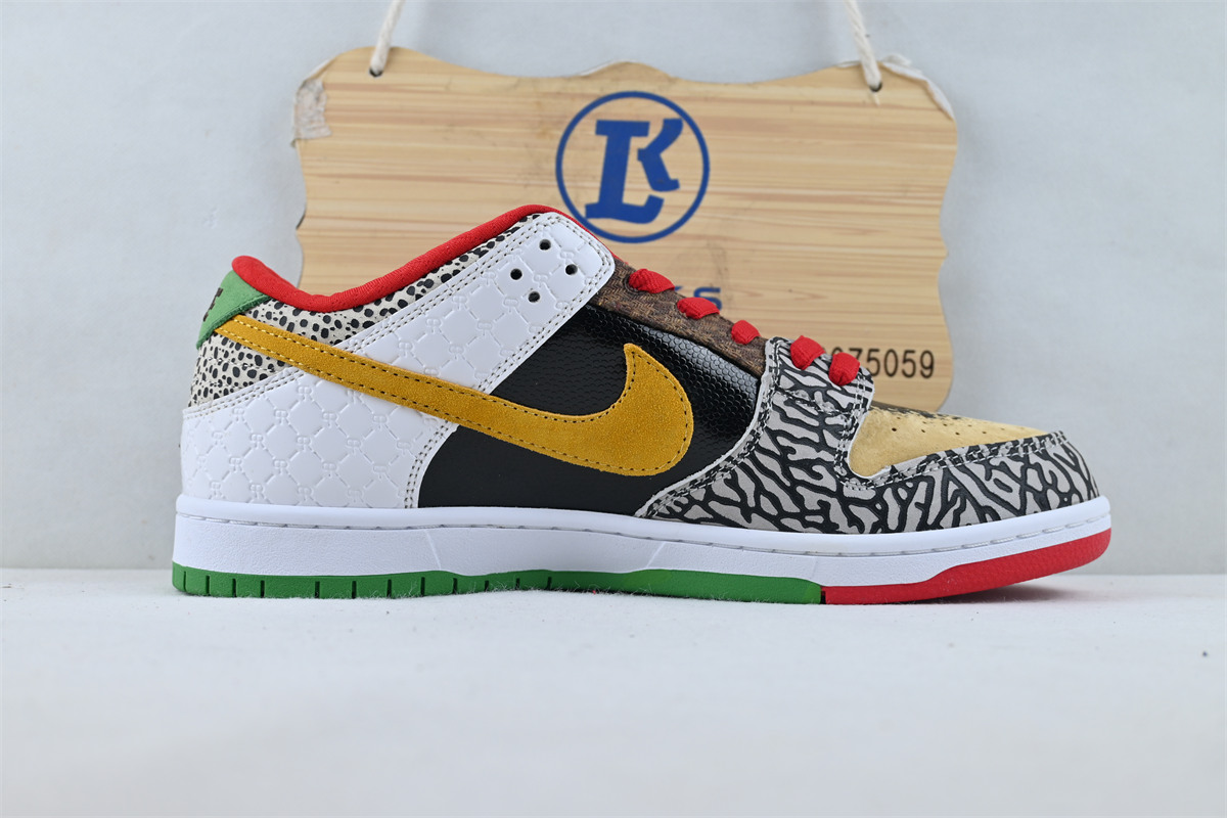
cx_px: 614
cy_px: 409
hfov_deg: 47.2
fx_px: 1406
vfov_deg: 32.4
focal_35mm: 41
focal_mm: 27.5
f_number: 4.5
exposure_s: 1/80
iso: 100
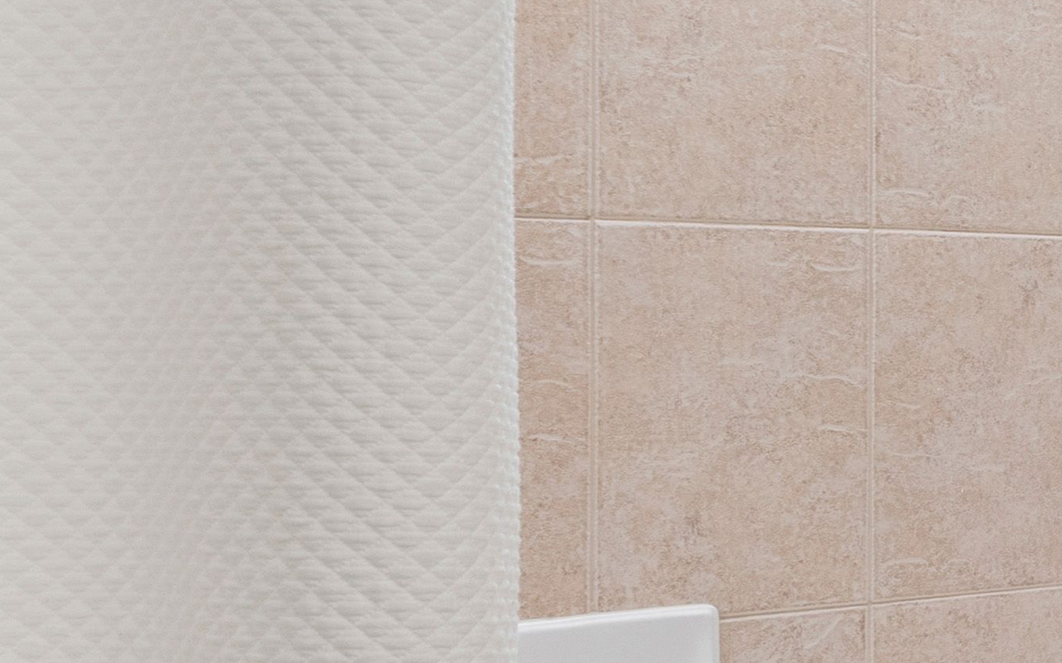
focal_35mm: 63
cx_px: 1665
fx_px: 1823
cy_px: 295
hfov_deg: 24.1
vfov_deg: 20.6
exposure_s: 1
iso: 100
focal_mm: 10
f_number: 8
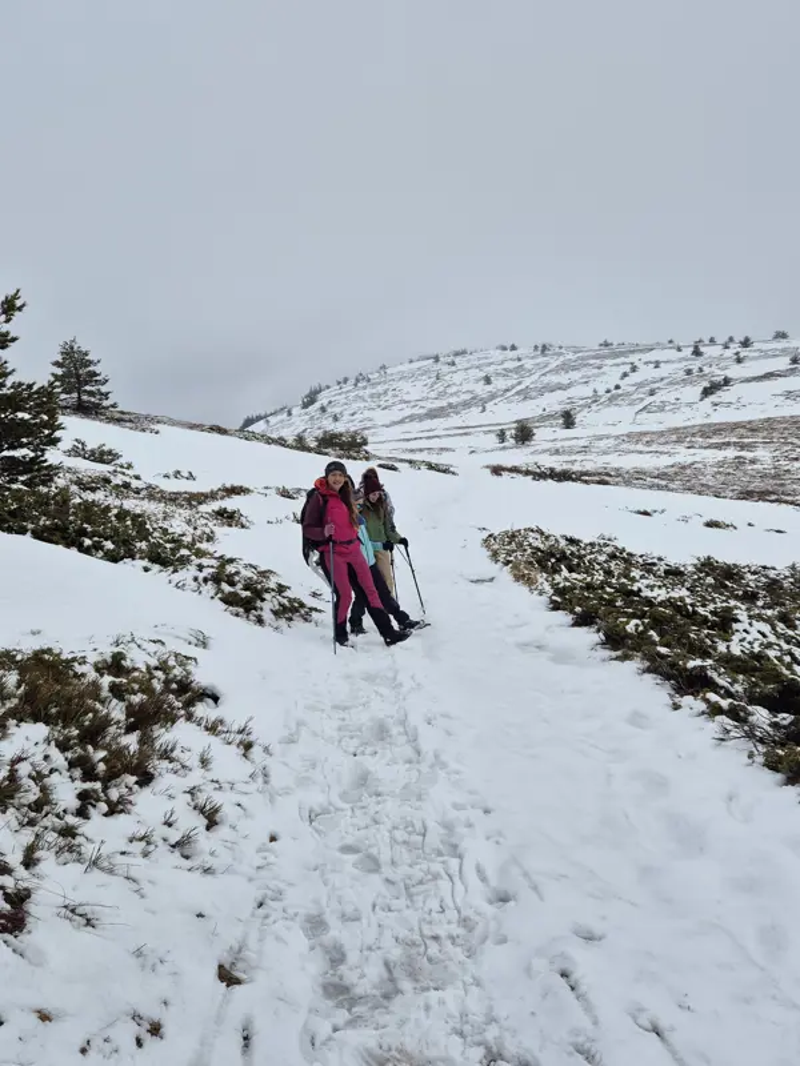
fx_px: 709
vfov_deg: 73.9
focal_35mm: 23
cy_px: 533
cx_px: 400
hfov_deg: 58.9
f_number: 1.8
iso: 25
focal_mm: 5.4
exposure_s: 1/2808
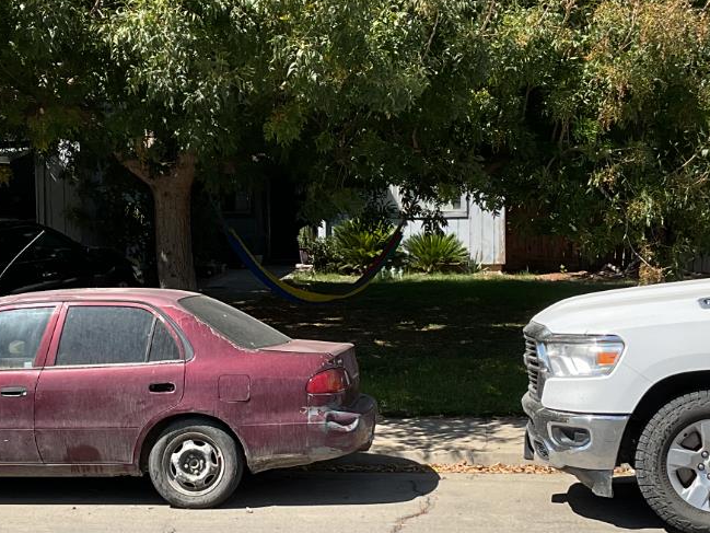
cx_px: 261
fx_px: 1374
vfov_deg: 21.9
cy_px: 308
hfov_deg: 28.8
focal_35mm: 67
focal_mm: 3
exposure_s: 1/1168
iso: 16
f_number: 1.8
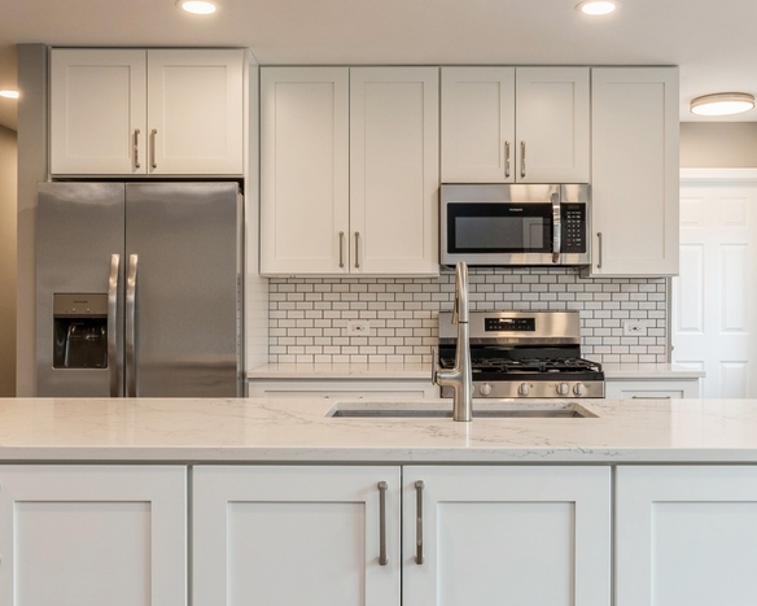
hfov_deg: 46.8
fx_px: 874
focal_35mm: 39
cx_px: 411
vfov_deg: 38.2
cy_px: 304
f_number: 9
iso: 200
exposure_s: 1/10
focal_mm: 15
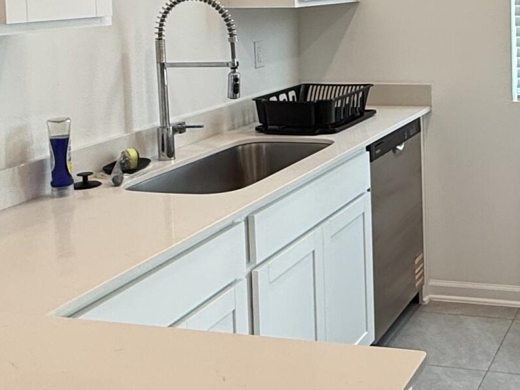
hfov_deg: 33.5
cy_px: 25
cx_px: 506
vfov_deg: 26.4
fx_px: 796
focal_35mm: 53
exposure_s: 1/120
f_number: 2.2
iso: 160
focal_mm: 2.22
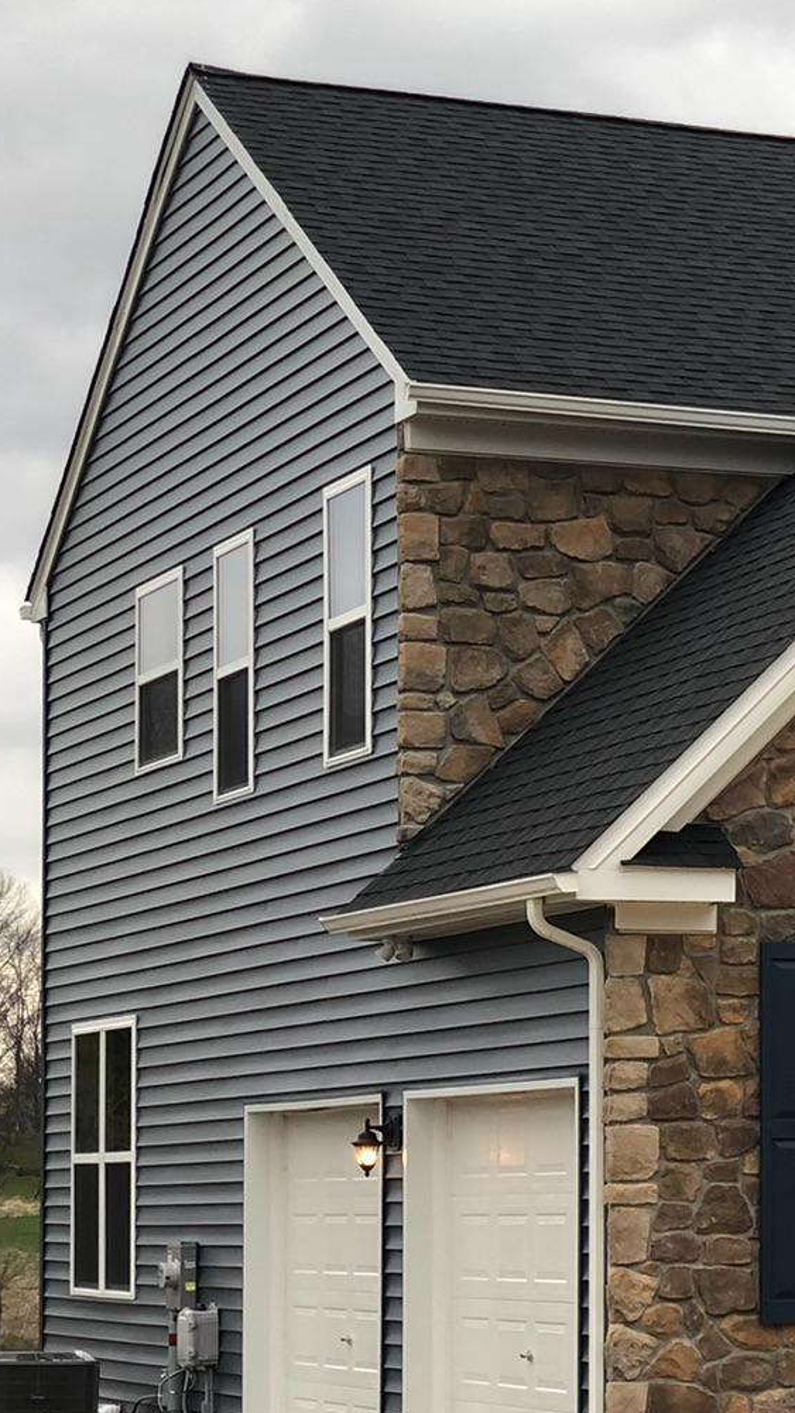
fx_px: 4344
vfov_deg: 18.4
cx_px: 1337
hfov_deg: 10.0
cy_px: 853
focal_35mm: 116
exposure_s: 1/120
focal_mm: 6
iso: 32
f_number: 2.4
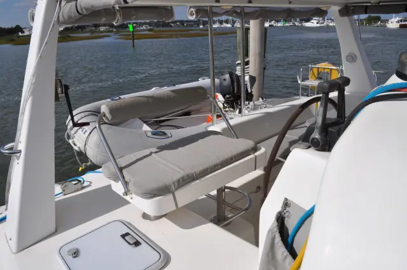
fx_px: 305
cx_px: 204
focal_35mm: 27
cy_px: 135
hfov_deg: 67.4
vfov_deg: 47.8
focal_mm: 18
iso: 200
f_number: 13
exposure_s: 1/640
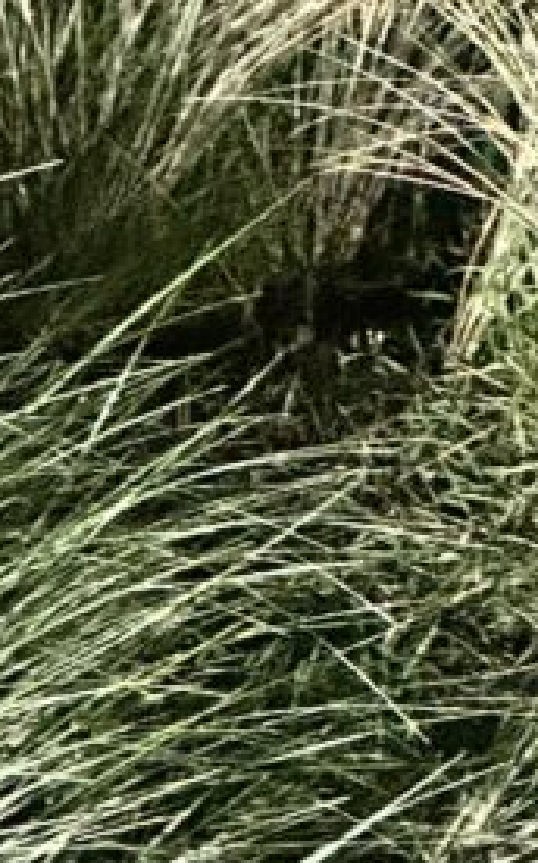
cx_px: 738
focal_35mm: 303
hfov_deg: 4.3
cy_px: 1079
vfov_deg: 6.9
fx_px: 7123
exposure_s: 1/20
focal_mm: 9
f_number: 2.8
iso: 1600
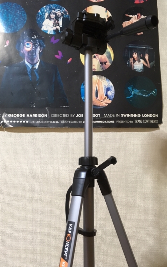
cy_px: 133
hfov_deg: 40.6
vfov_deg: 61.2
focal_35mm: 31
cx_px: 93
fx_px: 226
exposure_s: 1/24
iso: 200
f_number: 2.2
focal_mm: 4.15
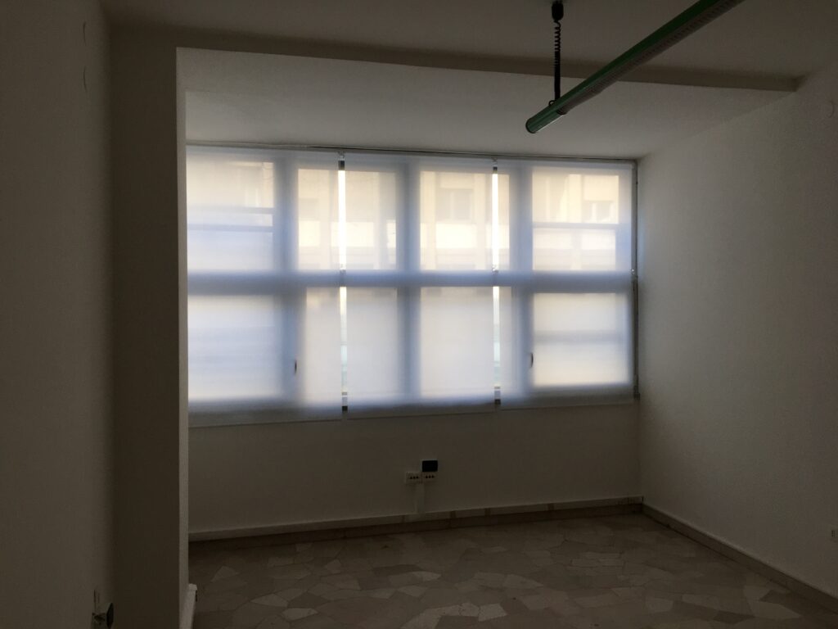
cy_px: 314
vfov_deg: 48.2
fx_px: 702
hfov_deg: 61.7
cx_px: 419
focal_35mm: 29
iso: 40
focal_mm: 4.15
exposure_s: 1/100
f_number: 2.2
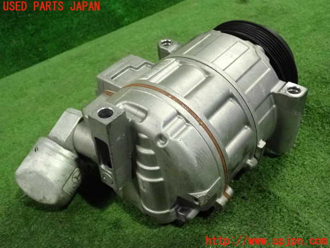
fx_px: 391
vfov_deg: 35.1
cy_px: 124
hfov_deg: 45.8
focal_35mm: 41
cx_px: 165
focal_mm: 7.31
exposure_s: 1/125
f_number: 2.8
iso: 2000
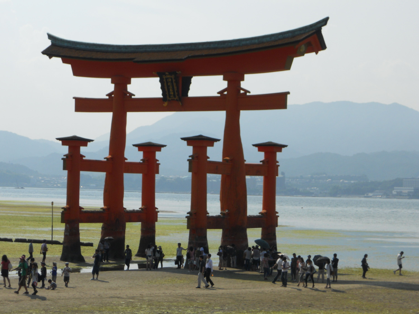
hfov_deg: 20.6
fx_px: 1150
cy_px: 167
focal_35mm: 95
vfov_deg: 15.6
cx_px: 197
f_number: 4.9
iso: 80
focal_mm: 15.5
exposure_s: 1/1000
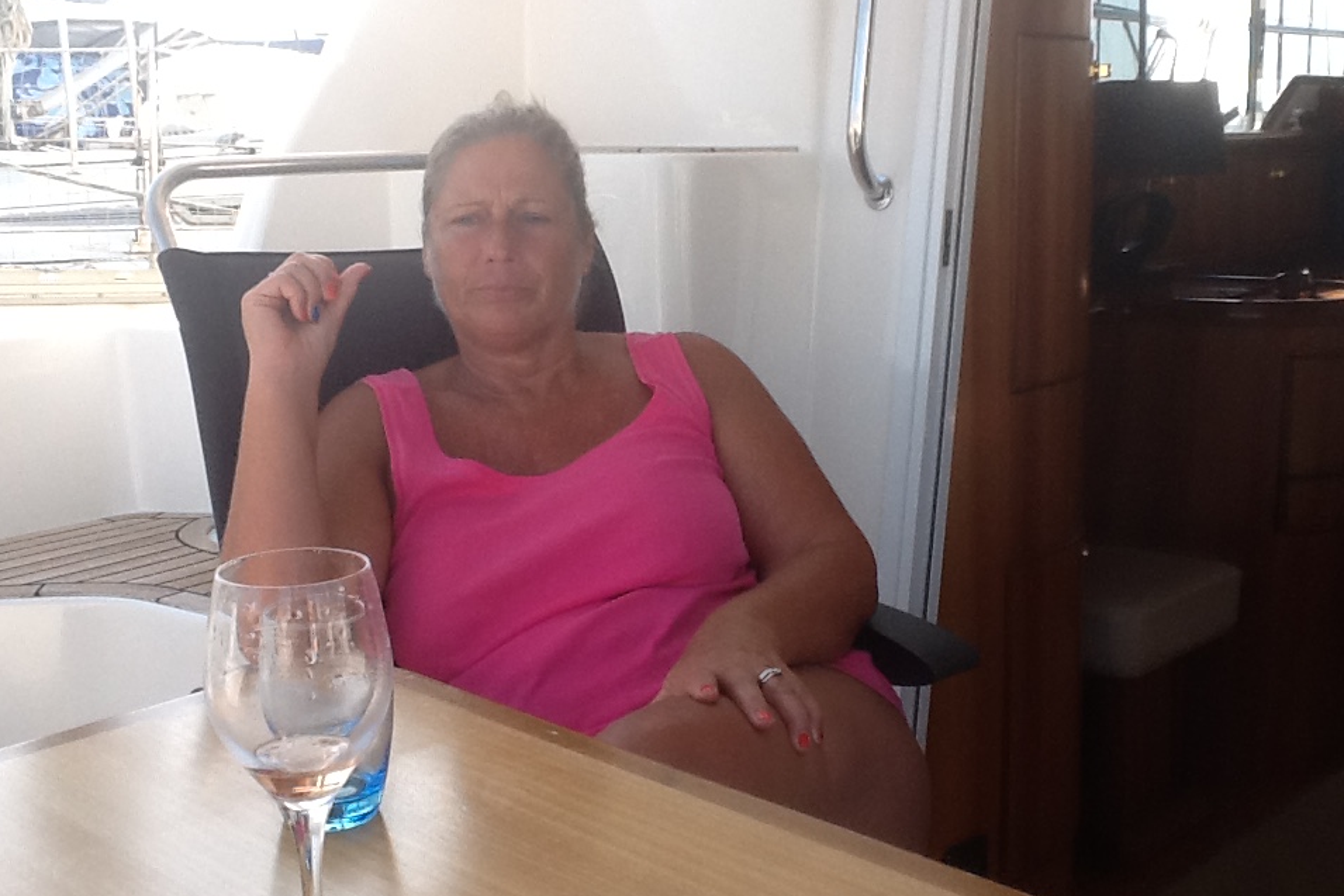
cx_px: 670
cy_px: 444
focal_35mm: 46
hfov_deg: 42.7
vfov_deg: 29.3
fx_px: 1717
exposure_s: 1/357
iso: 40
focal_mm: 2.03
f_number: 2.4
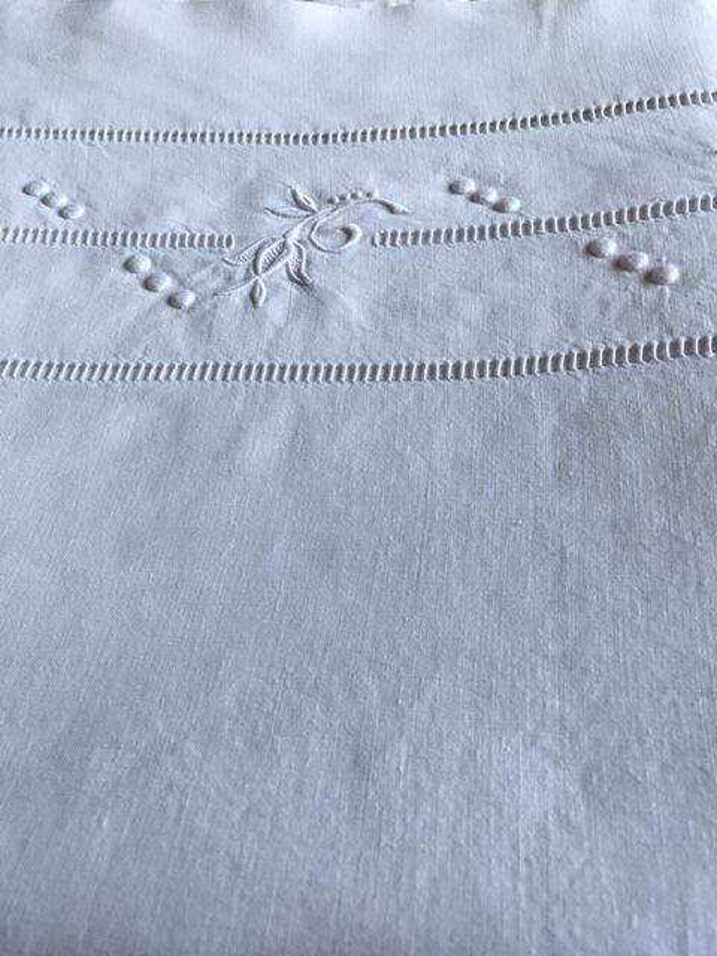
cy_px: 478
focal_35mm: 29
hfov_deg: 48.2
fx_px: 801
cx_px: 358
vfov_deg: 61.7
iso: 25
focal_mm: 4.15
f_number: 2.2
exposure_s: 1/50
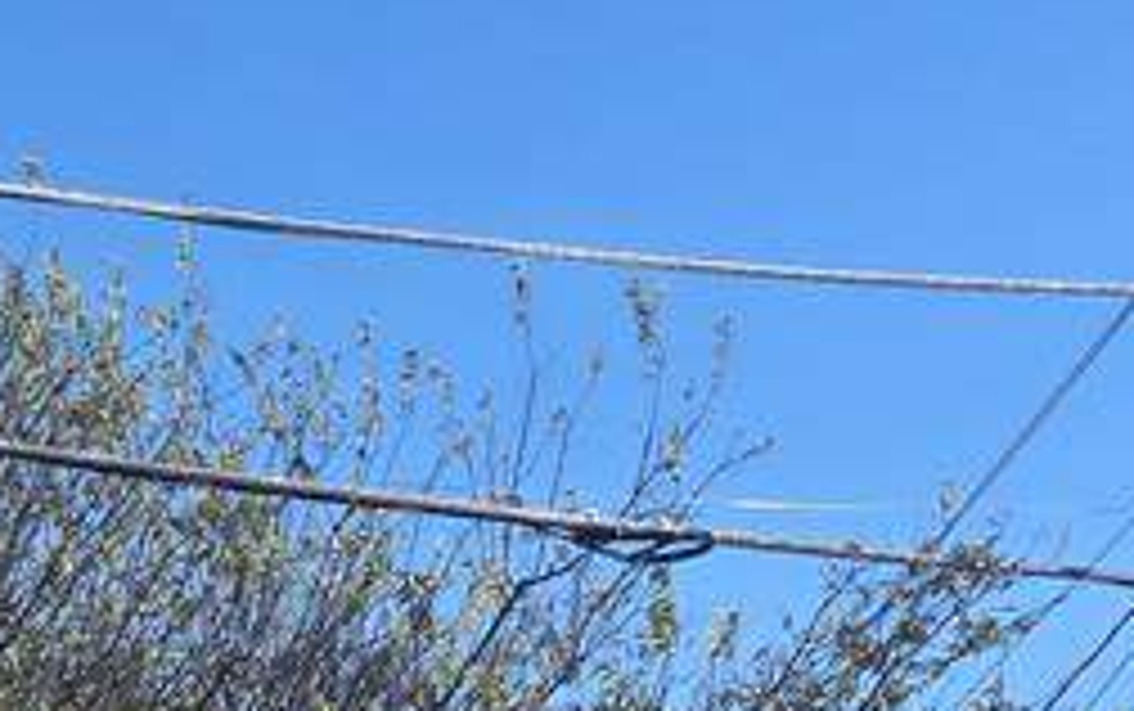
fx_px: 3062
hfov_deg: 17.9
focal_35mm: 99
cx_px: -729
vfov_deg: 11.7
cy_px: 1494
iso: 12
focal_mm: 6.3
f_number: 1.7
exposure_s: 1/681
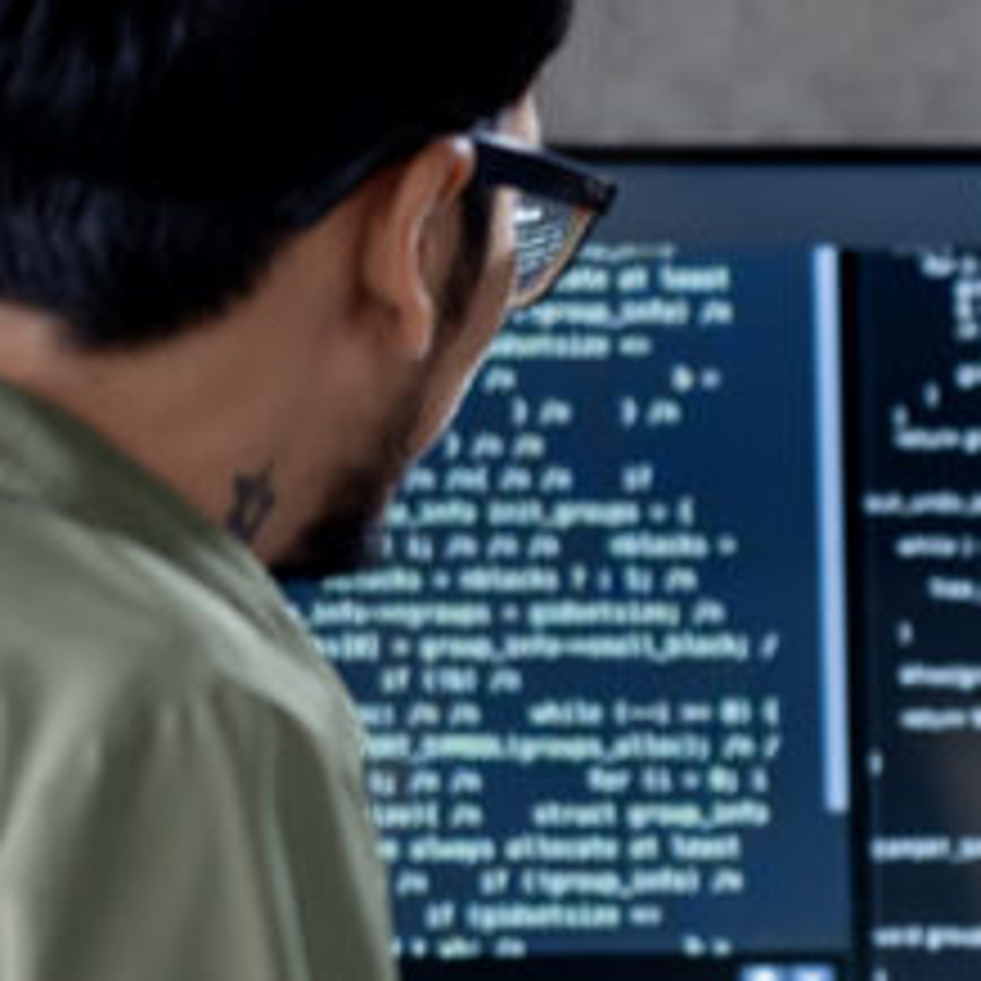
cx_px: 1534
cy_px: 889
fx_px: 10869
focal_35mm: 339
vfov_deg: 5.2
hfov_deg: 5.1
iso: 320
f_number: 2
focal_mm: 85
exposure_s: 1/125
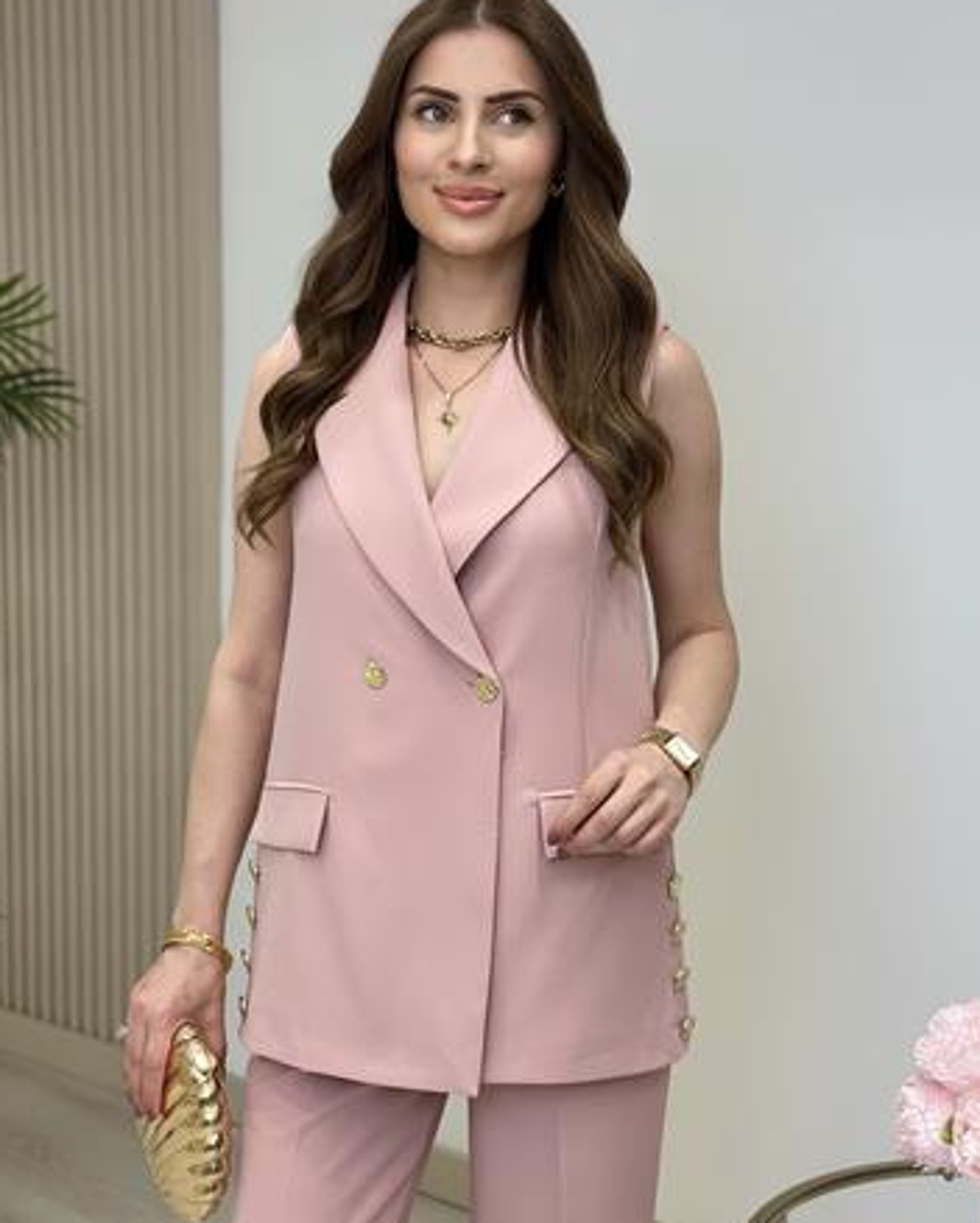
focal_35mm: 57
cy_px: 579
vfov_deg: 33.0
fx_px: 2064
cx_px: 455
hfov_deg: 26.7
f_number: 1.78
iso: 80
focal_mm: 6.86
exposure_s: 1/274
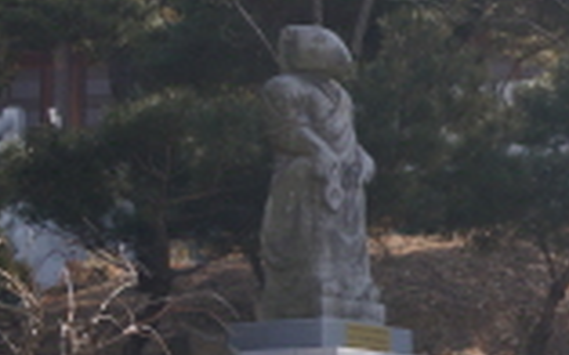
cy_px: 491
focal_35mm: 204
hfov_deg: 9.4
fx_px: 3162
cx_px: 1261
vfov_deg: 6.4
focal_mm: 30
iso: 100
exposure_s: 1/80
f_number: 10
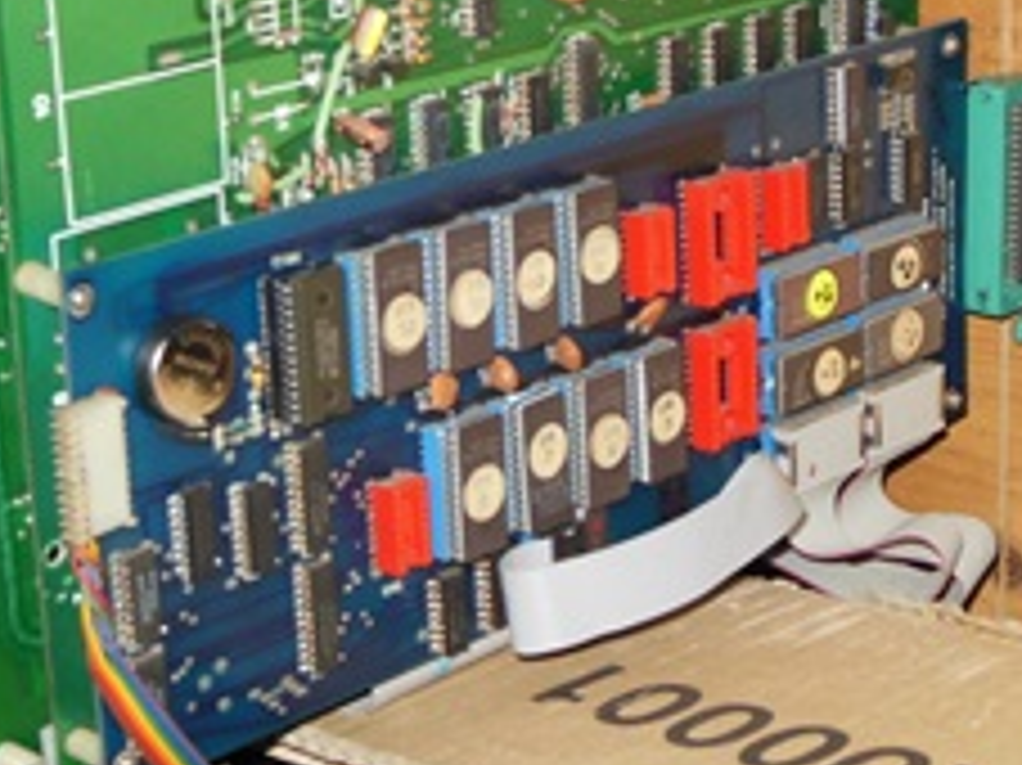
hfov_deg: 26.0
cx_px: 486
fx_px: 2213
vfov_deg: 19.6
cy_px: 252
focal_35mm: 75
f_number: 3.6
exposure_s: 1/30
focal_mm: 6.8
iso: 200
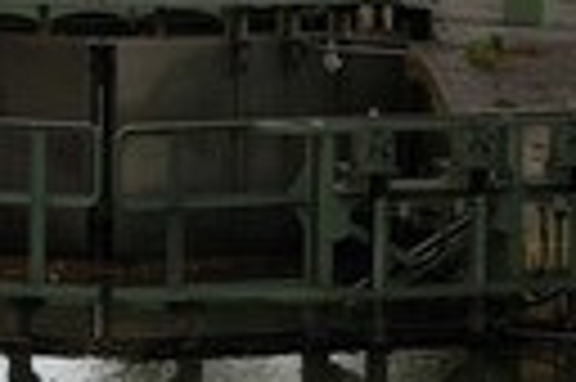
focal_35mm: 403
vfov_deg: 3.4
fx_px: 6440
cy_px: -184
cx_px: 115
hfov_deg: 5.1
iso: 100
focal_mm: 82
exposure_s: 1/200
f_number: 3.5
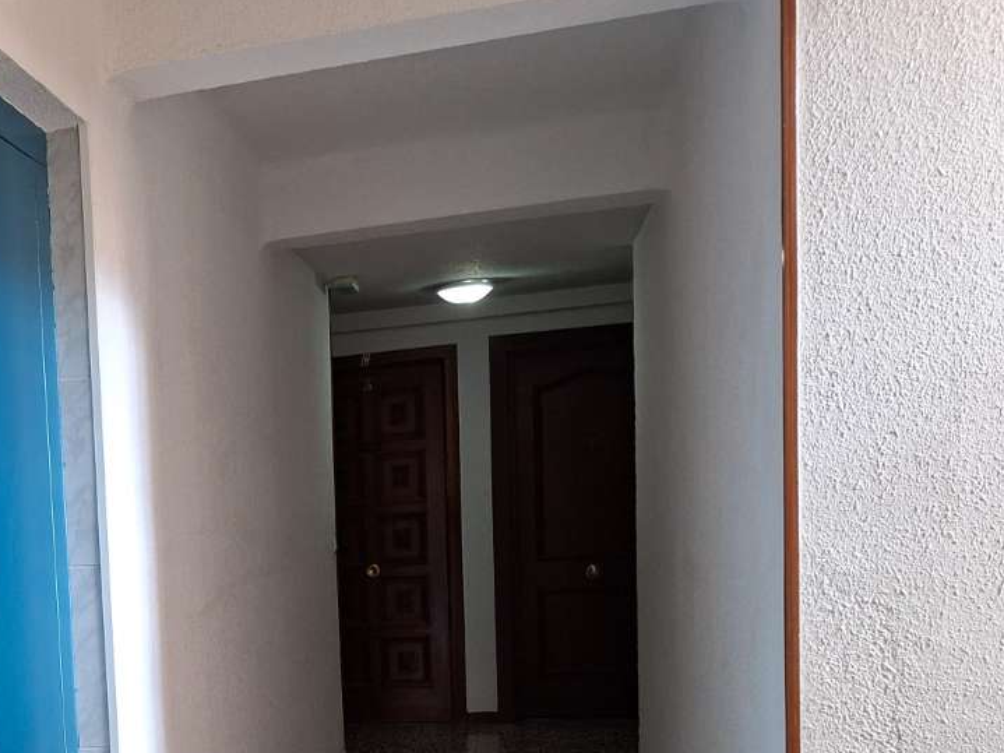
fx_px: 1392
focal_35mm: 48
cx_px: -1
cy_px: 667
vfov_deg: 29.1
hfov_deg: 35.8
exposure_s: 1/50
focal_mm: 5.54
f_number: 1.8
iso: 200
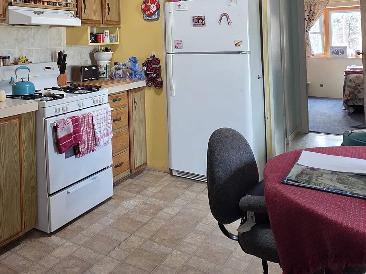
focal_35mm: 33
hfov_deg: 52.3
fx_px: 349
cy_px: 37
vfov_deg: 40.3
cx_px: 81
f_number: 1.9
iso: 200
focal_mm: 2.2
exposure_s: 1/60
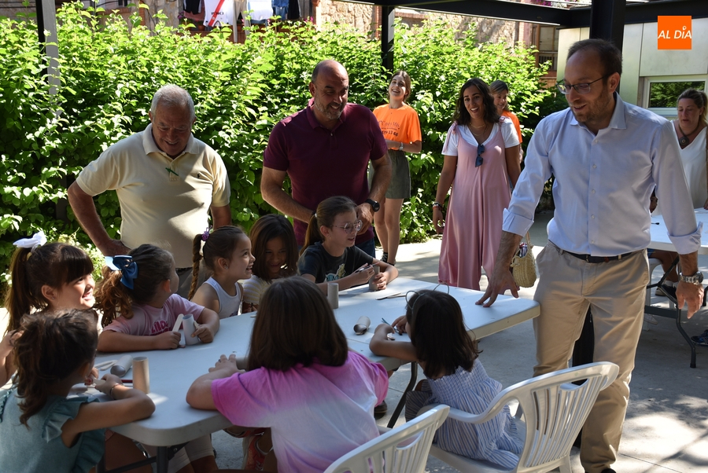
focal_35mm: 45
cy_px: 236
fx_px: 886
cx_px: 354
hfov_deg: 43.6
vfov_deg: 29.9
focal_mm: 30
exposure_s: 1/160
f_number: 4
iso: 100
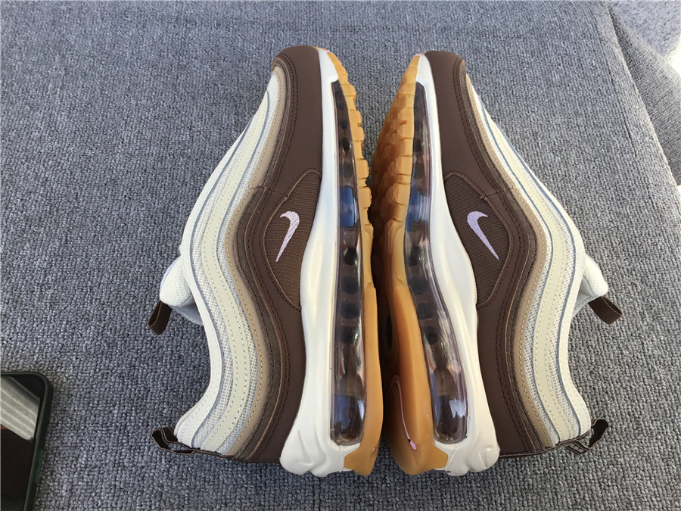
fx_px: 610
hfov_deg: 58.4
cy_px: 256
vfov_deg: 45.4
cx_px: 340
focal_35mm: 31
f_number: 2.4
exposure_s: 1/270
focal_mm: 3.3
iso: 25
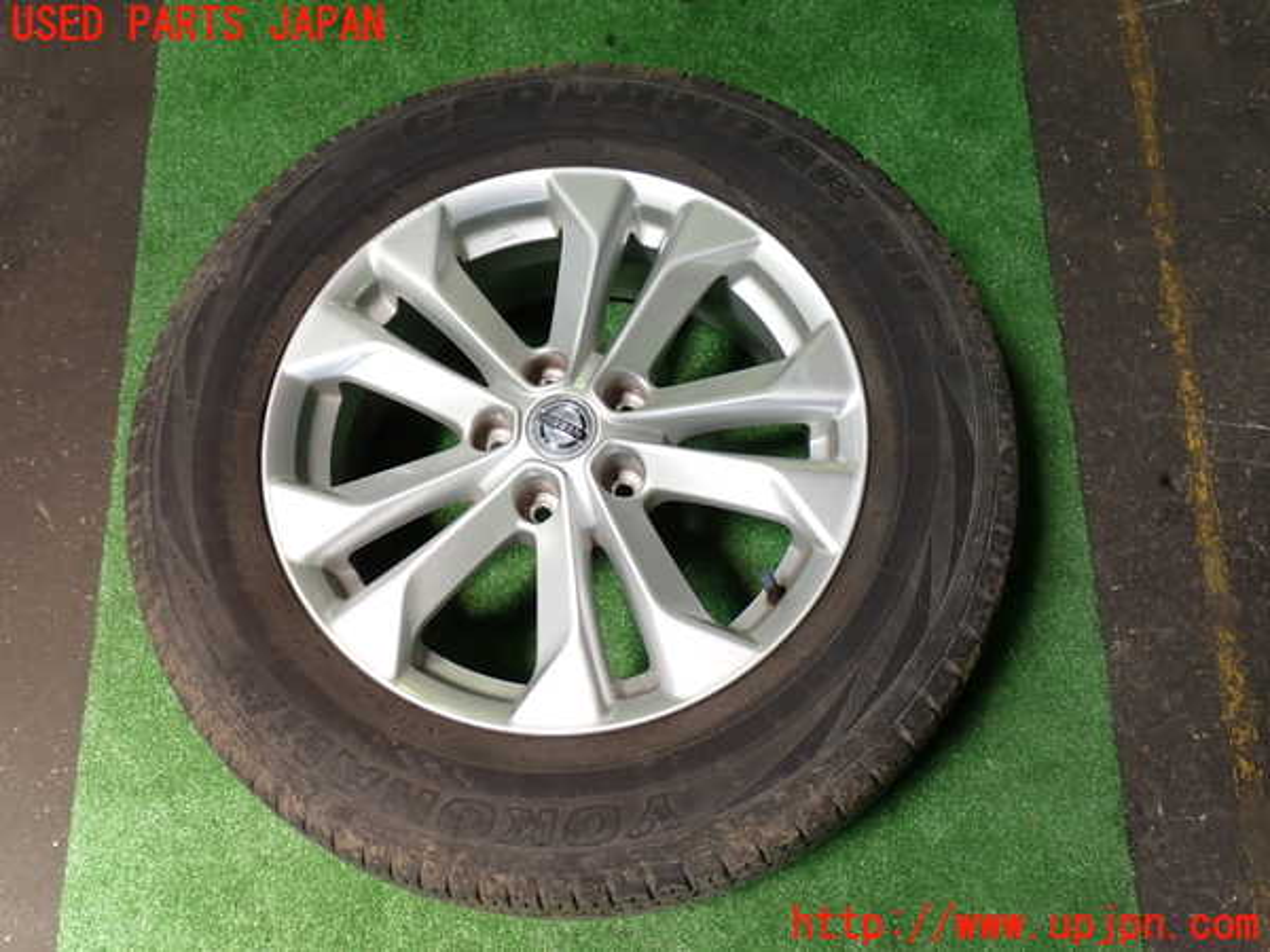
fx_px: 1321
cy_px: 476
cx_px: 635
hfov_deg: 51.4
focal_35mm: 36
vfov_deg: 39.7
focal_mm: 6.37
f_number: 2.5
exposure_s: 1/80
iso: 125
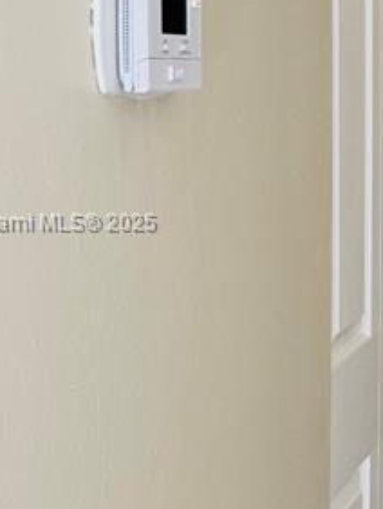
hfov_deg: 13.4
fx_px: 1502
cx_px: 638
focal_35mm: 102
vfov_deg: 19.2
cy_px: 224
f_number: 1.78
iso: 160
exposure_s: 1/120
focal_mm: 6.76
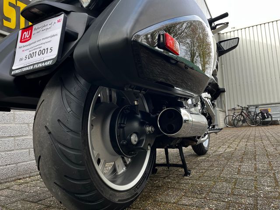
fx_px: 210
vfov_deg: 53.1
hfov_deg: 67.3
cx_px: 140
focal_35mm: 26
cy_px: 105
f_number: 1.6
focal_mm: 5.1
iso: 50
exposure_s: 1/122
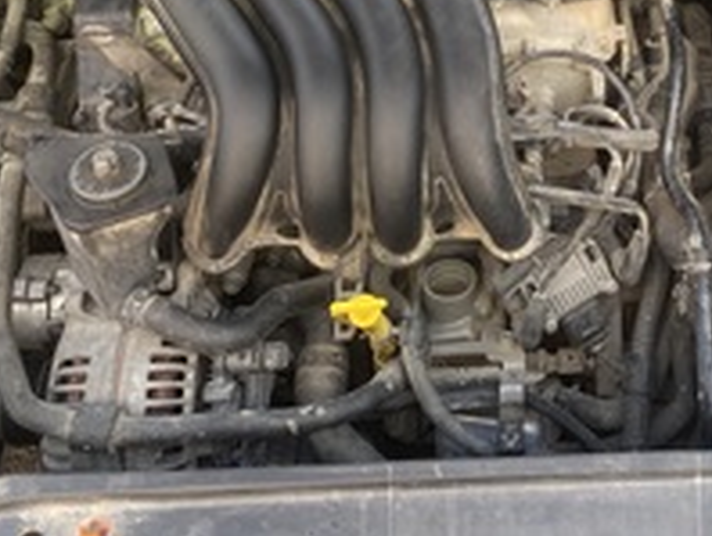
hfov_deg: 31.1
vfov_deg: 22.9
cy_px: -67
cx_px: 599
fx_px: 1236
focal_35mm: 60
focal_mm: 4.25
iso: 32
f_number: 1.8
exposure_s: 1/316
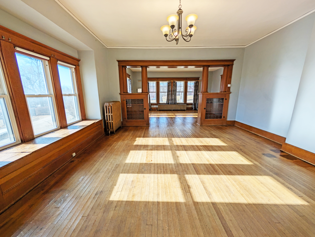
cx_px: 158
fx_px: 109
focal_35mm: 12
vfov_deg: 94.6
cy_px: 118
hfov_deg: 110.5
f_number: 1.7
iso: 45
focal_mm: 2.02
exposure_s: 1/464
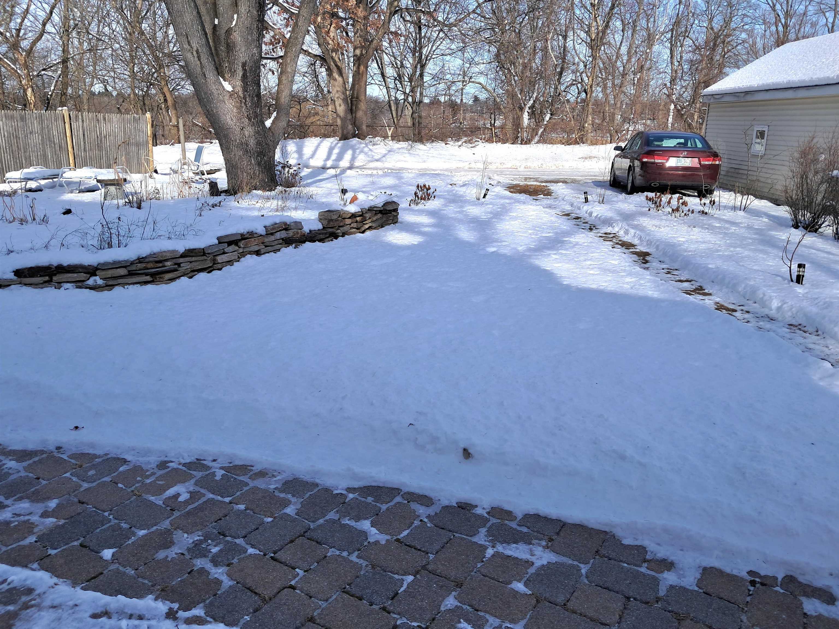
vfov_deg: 51.4
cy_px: 314
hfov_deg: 65.3
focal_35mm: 27
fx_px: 654
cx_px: 420
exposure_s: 1/833
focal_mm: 4
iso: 50
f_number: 1.8
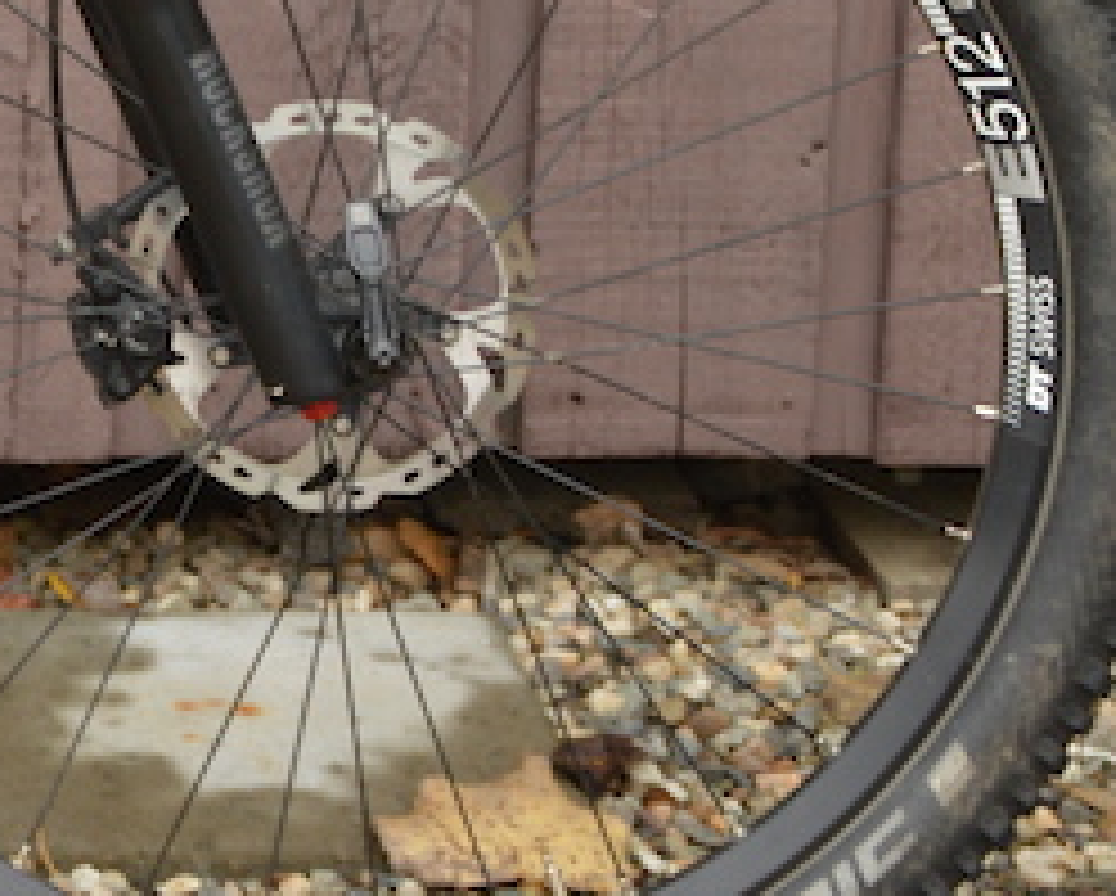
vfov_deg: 7.5
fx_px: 6711
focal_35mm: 203
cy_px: -344
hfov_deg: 9.1
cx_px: -896
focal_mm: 35
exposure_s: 1/125
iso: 200
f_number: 4.2
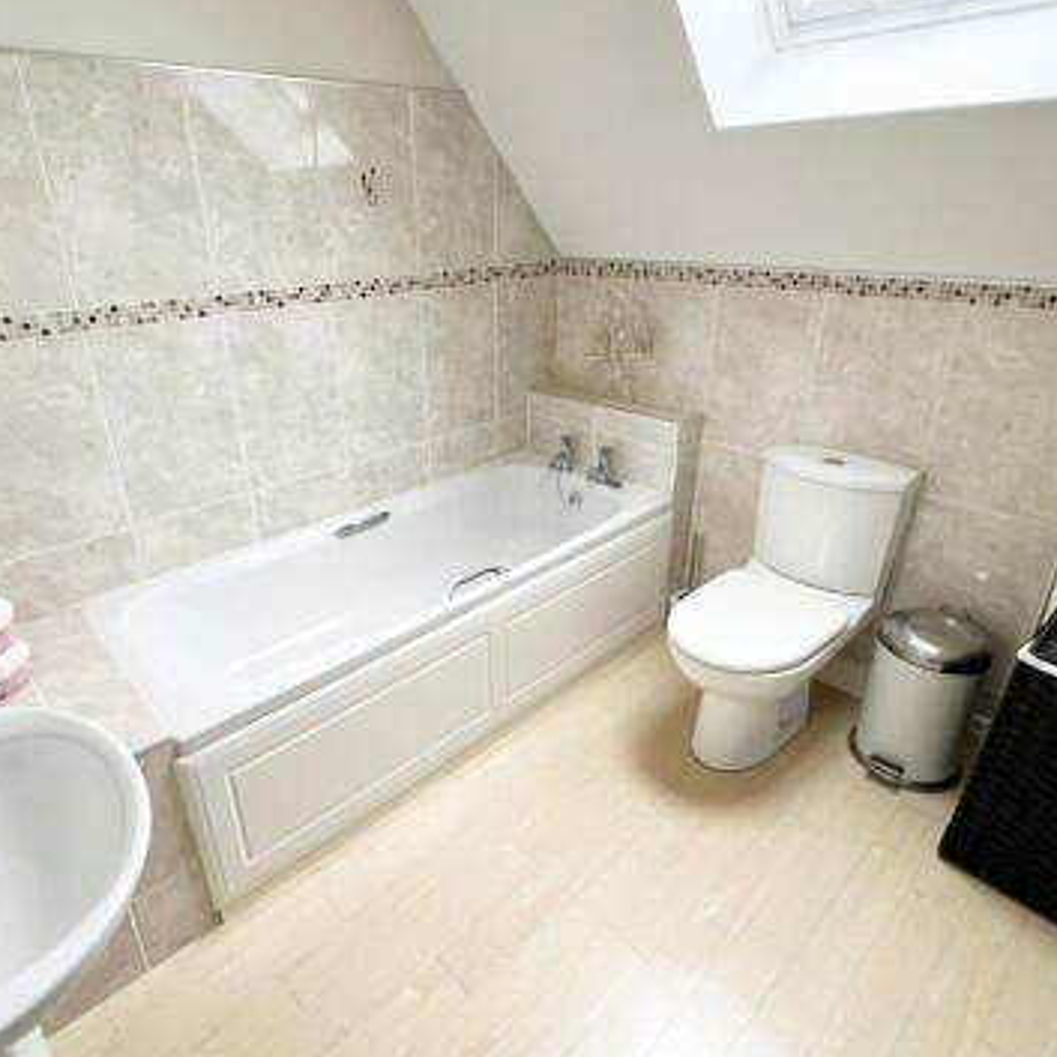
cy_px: 523
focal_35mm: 19
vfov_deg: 77.7
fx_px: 656
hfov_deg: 77.5
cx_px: 475
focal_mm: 1.57
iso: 160
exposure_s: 1/100
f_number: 1.8
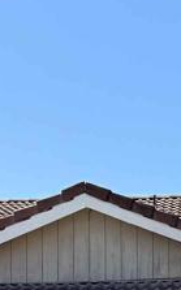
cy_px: 419
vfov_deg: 16.4
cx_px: 121
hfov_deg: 11.2
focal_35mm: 117
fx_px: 925
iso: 80
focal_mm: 6.76
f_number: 1.78
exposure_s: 1/4405
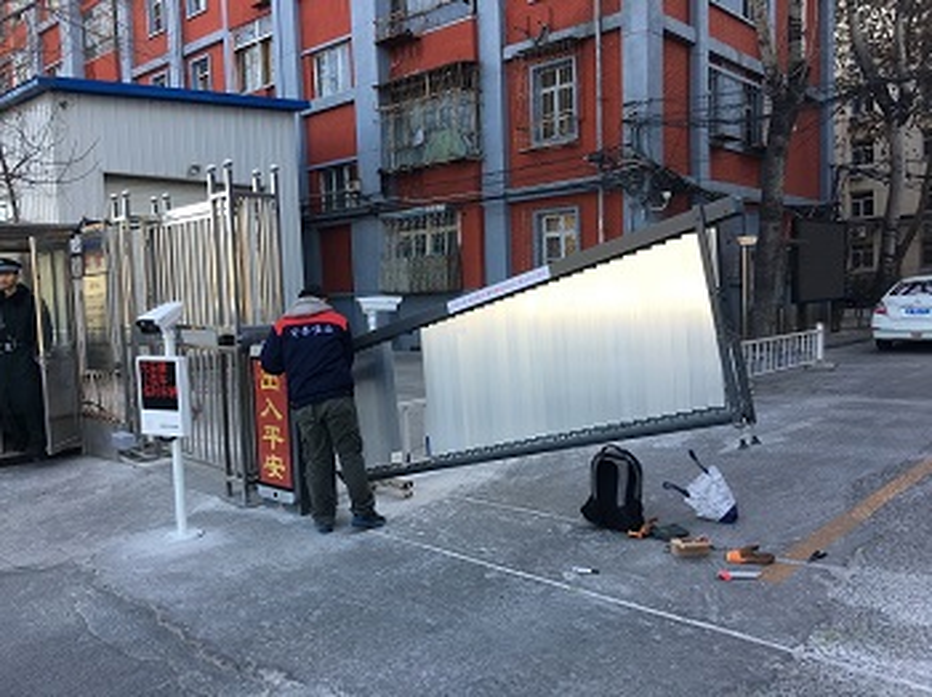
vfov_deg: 48.2
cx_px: 466
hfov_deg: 61.7
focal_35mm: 29
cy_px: 348
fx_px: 780
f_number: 2.2
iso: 25
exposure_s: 1/113
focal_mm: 4.15
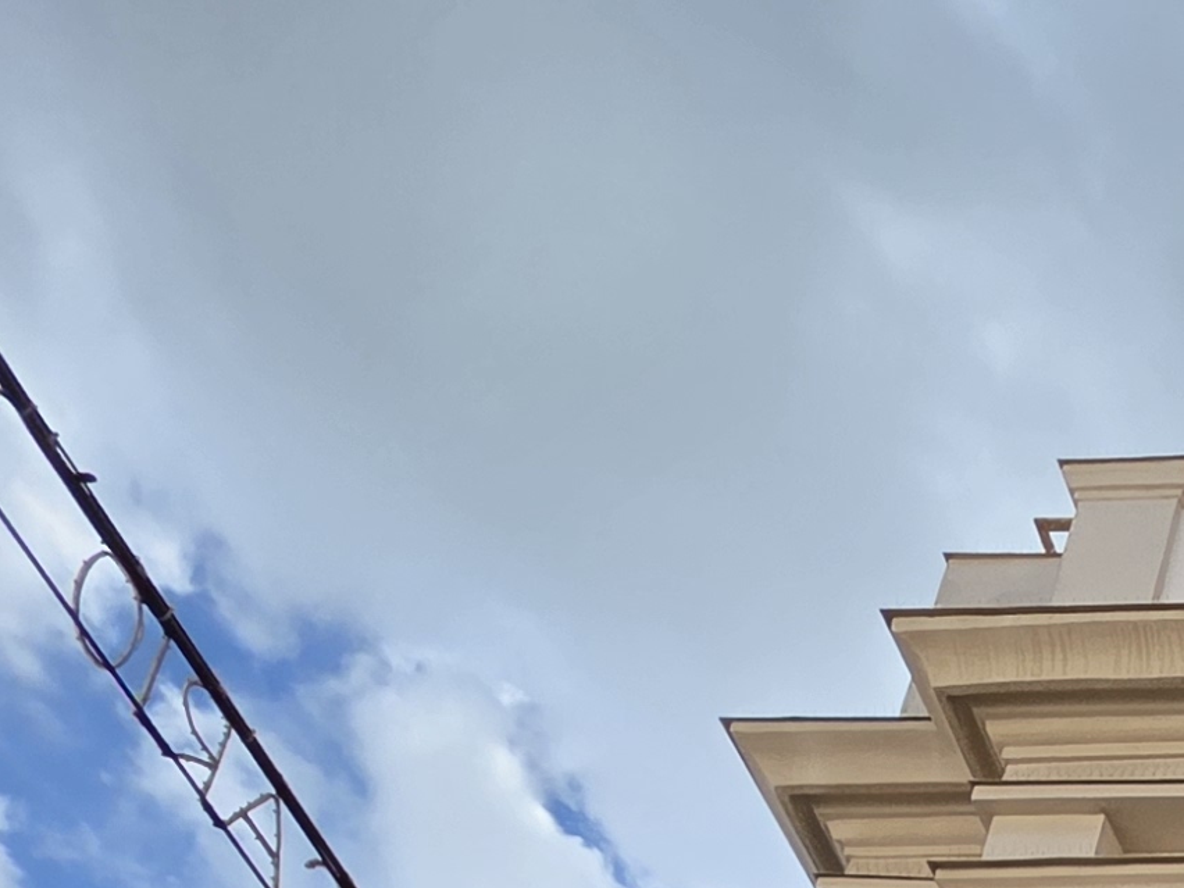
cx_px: 1996
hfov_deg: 22.5
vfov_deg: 15.2
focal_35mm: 61
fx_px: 2086
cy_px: 2073
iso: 40
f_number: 1.9
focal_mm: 2.2
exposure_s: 1/2572
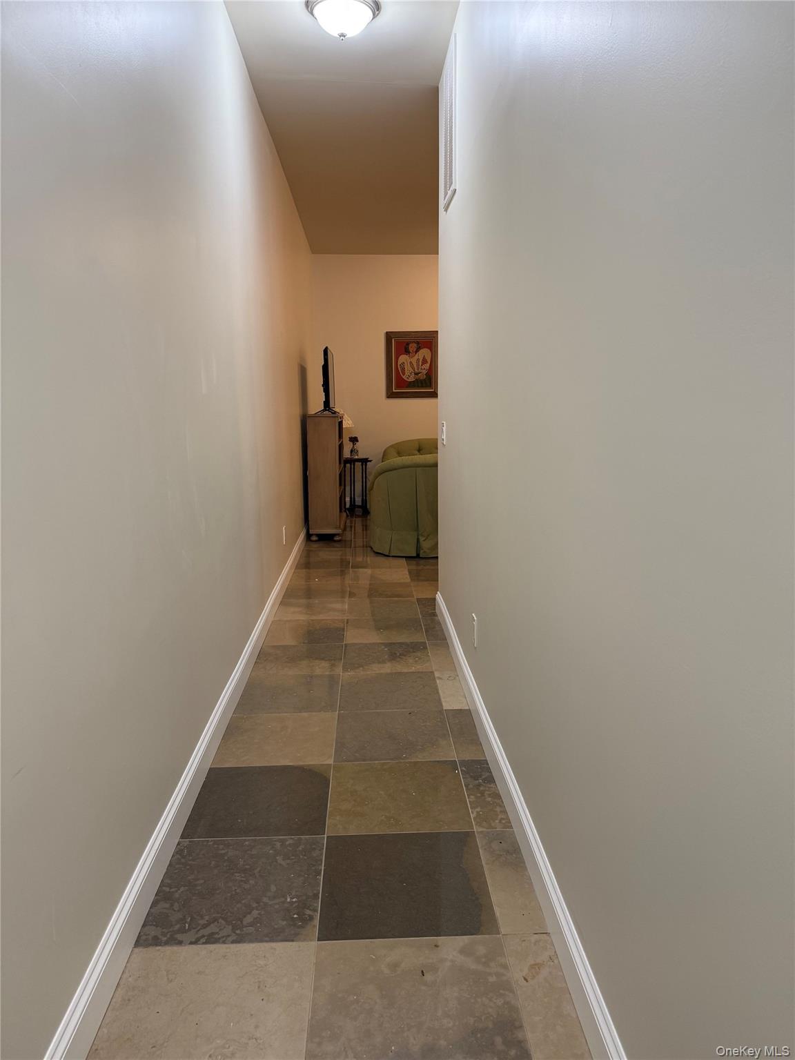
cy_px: 530
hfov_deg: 56.8
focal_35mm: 24
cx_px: 398
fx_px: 735
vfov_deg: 71.6
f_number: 1.78
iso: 160
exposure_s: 1/60
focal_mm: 6.76
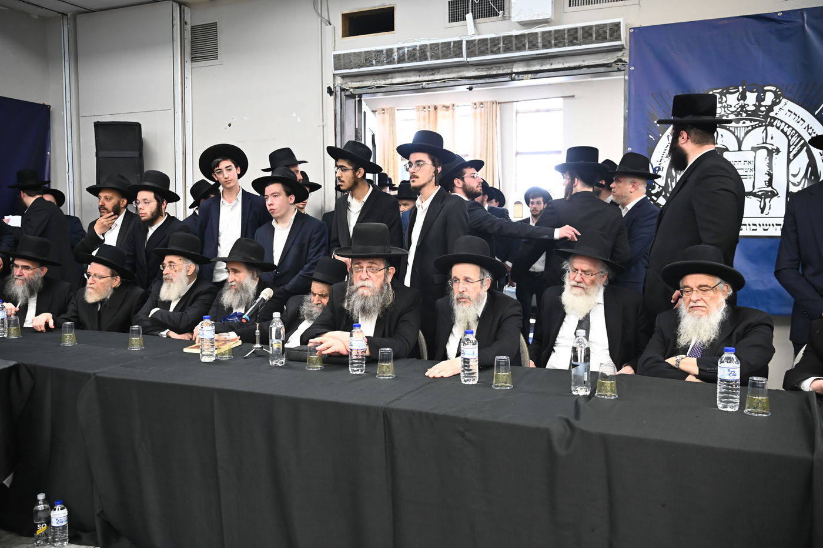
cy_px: 274
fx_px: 777
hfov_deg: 55.8
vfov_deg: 38.8
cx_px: 412
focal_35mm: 34
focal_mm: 34
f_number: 4
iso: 2000
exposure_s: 1/160
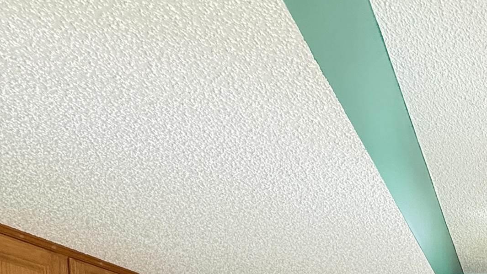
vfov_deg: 21.2
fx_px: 568
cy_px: 450
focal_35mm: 44
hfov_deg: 37.8
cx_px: 548
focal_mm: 2.22
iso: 160
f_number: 2.2
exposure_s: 1/120
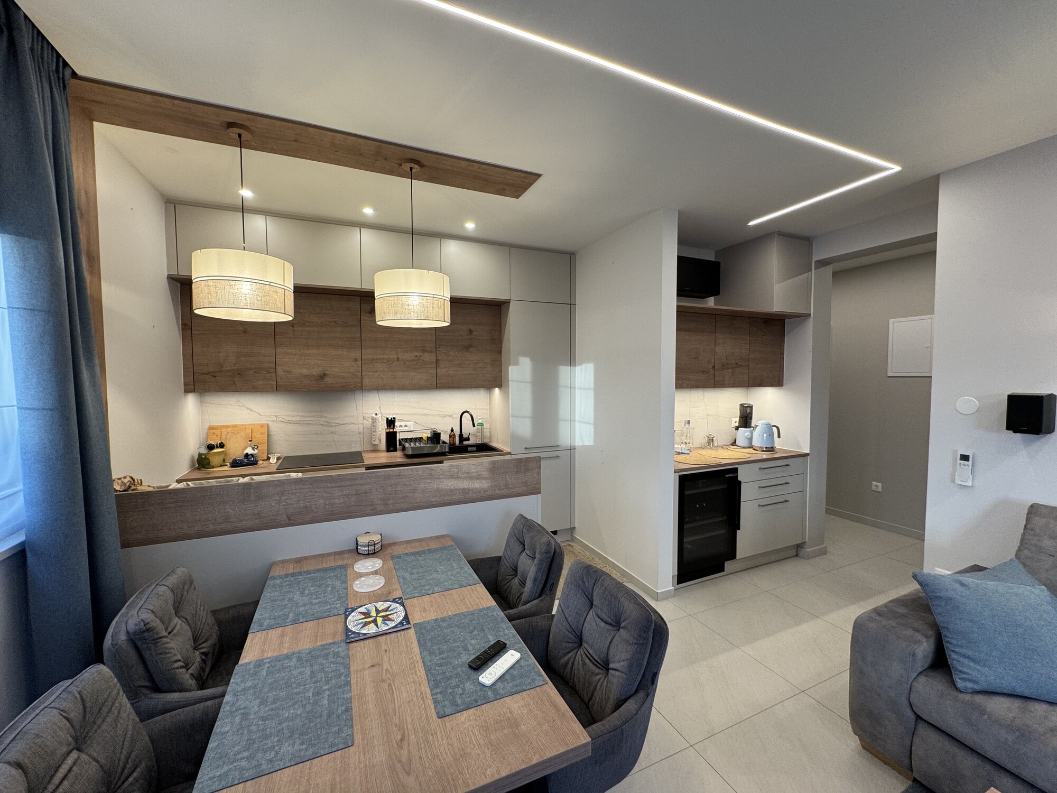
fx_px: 427
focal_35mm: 14
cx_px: 528
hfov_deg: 102.1
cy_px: 396
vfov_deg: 85.7
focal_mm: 2.22
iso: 125
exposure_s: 1/100
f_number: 2.2
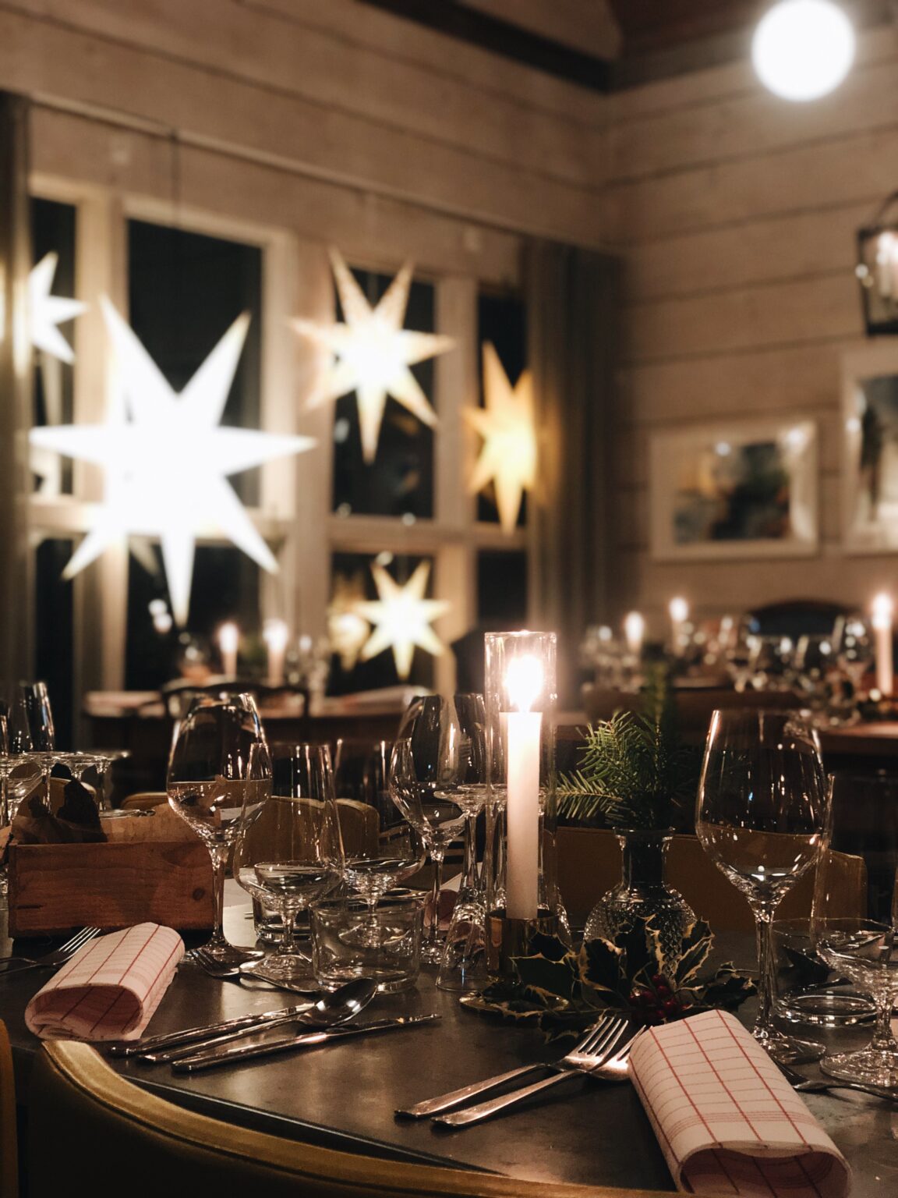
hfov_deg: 28.0
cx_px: 449
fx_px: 1799
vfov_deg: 36.8
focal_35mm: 52
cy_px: 599
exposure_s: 1/8
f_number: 2.4
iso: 160
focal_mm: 6
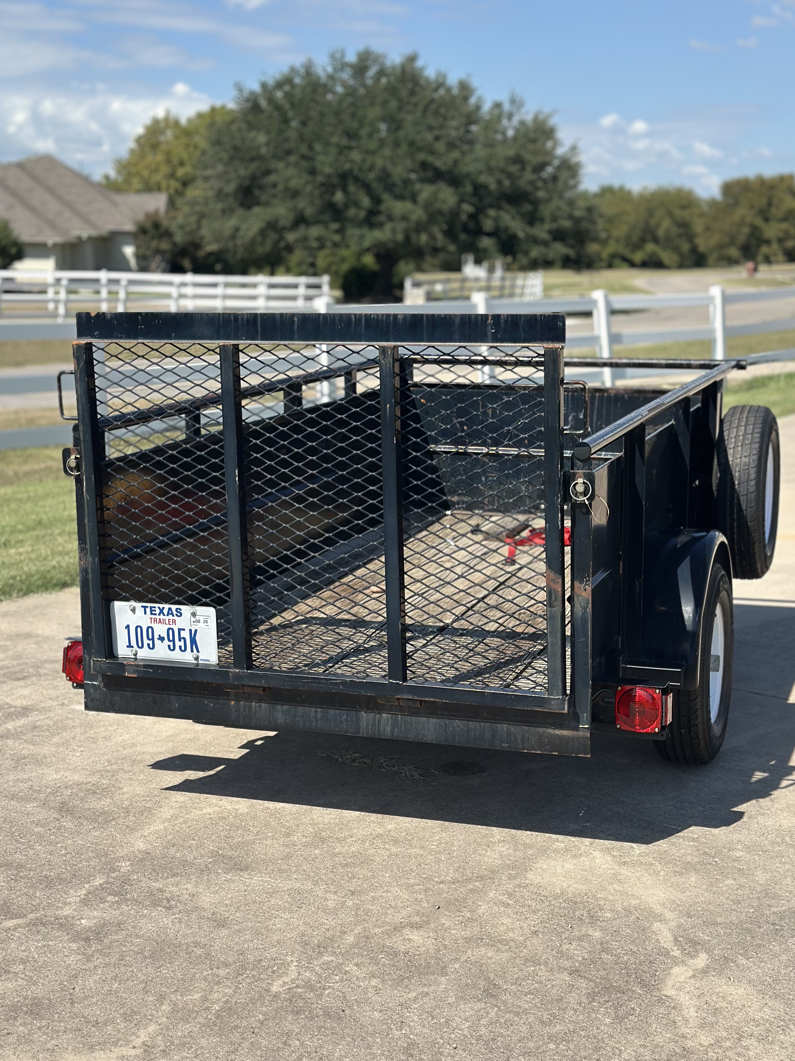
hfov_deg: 28.0
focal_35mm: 52
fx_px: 1593
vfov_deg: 36.8
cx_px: 420
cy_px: 500
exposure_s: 1/4785
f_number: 1.78
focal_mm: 6.86
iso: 100
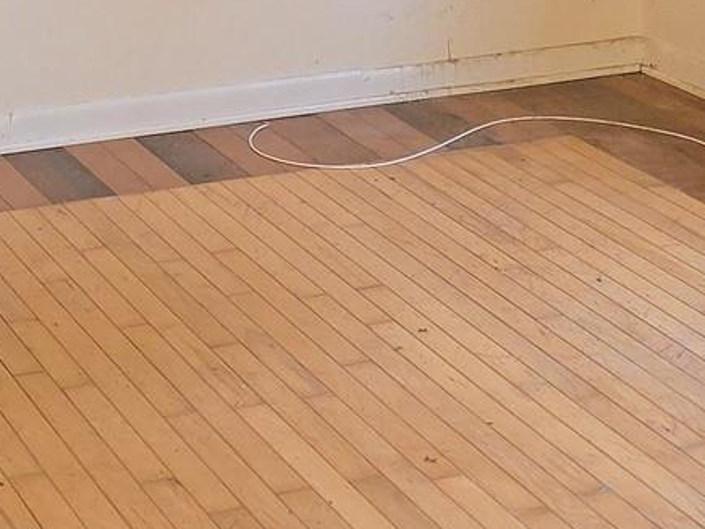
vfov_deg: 12.5
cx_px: 260
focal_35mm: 108
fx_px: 2200
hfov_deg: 18.2
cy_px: -438
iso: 125
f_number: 1.7
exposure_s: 1/60
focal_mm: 6.3
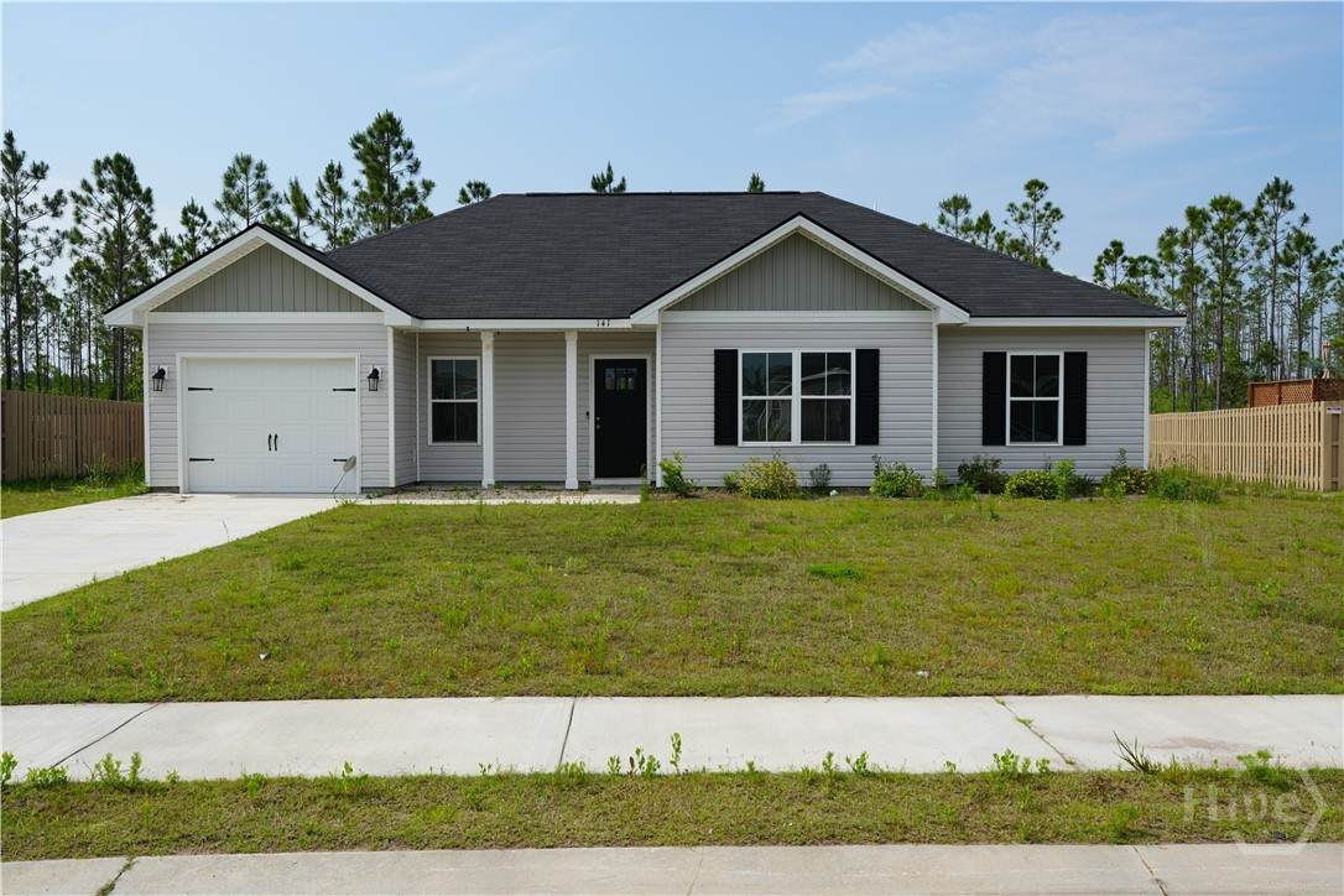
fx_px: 1120
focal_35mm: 30
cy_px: 448
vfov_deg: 43.6
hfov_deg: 61.9
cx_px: 672
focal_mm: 30
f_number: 10
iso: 100
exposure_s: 1/200
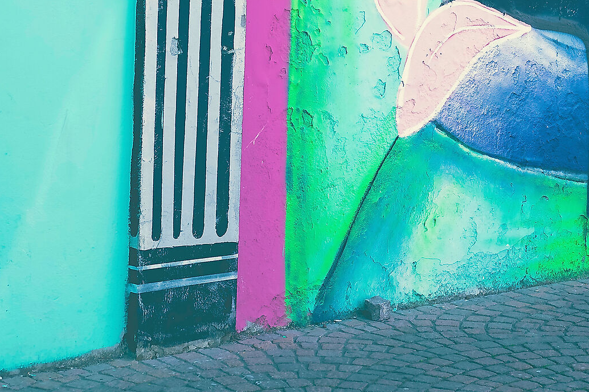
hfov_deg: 17.2
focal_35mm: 116
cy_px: 9
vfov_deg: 11.7
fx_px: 1897
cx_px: 594
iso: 100
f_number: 5
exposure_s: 1/125
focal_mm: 50
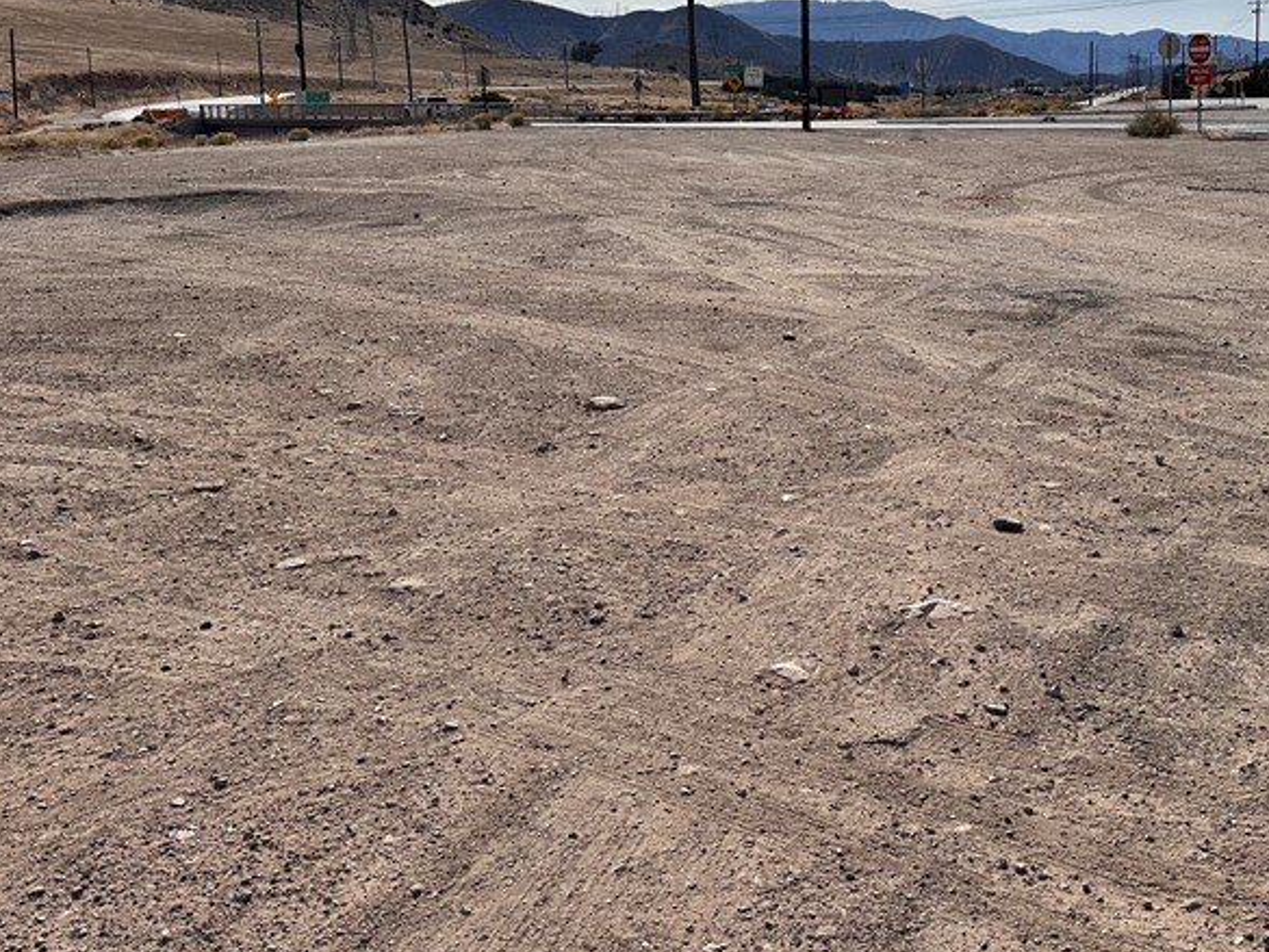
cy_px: 258
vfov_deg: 33.8
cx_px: 866
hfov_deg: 44.0
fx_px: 1540
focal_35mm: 42
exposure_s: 1/13699
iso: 80
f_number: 1.78
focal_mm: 6.86
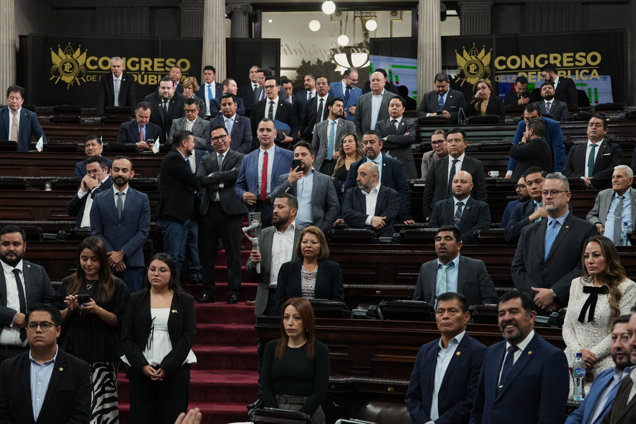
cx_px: 318
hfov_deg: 28.8
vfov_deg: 19.5
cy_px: 212
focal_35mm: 70
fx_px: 1237
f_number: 4.5
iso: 2000
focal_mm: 70
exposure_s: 1/60
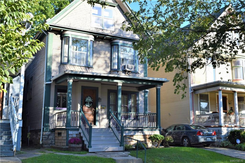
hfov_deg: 45.0
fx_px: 296
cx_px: 122
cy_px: 82
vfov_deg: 30.8
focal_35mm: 44
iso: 200
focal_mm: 29
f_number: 8
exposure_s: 1/250
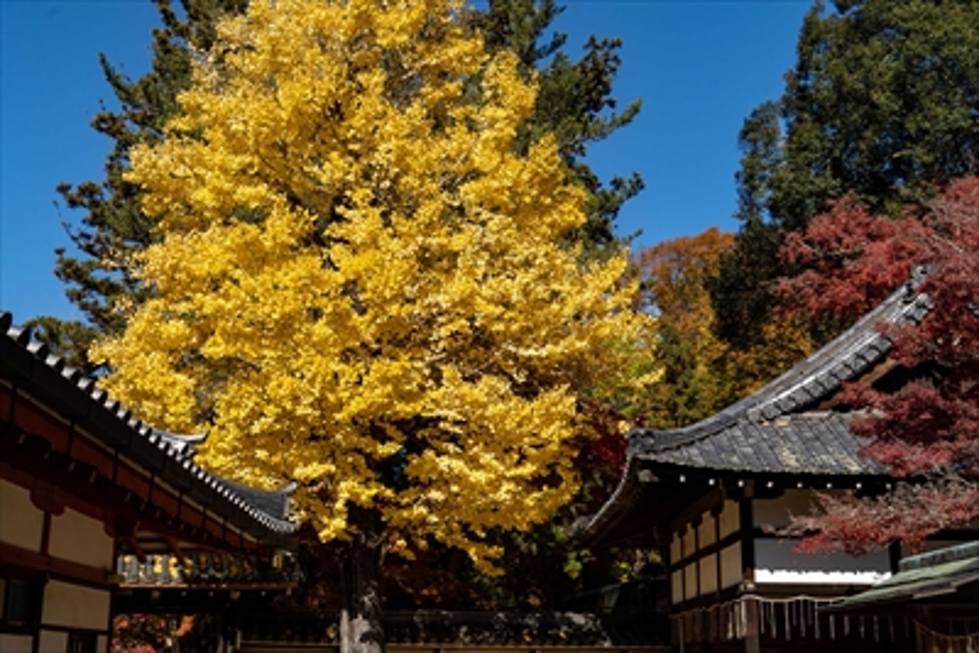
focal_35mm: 42
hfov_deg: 46.4
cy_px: 326
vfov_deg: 31.9
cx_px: 490
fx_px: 1143
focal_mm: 42
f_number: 8
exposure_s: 1/500
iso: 125
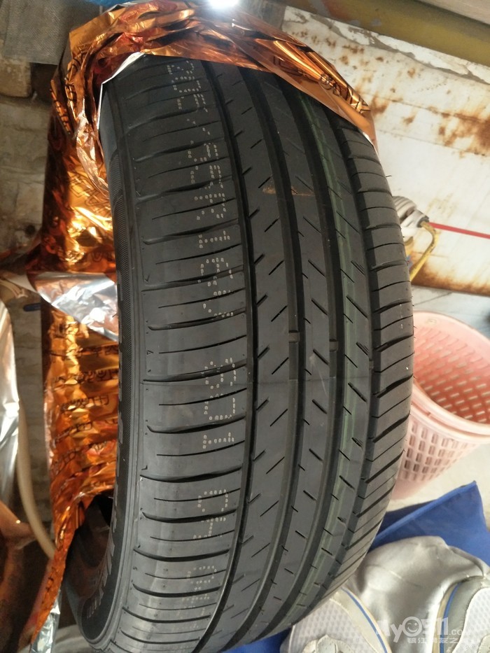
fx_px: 415
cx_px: 245
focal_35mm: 22
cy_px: 326
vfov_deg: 76.4
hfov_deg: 61.1
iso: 380
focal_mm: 3.79
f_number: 2
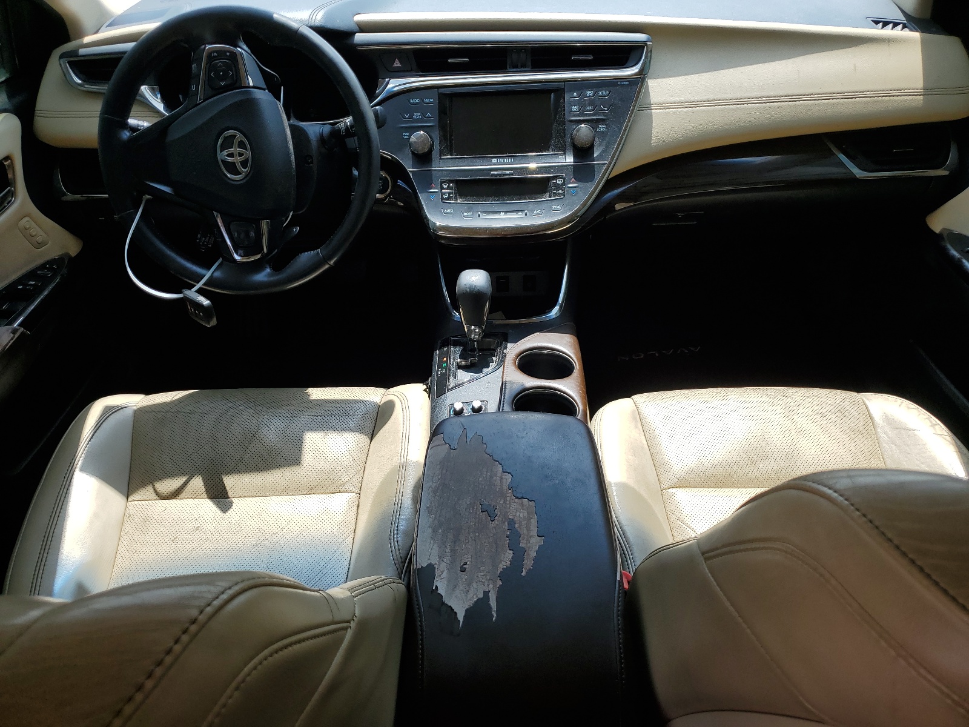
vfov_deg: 53.1
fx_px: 728
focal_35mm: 26
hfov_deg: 67.3
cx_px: 484
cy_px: 364
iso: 50
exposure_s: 1/1111
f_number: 1.5
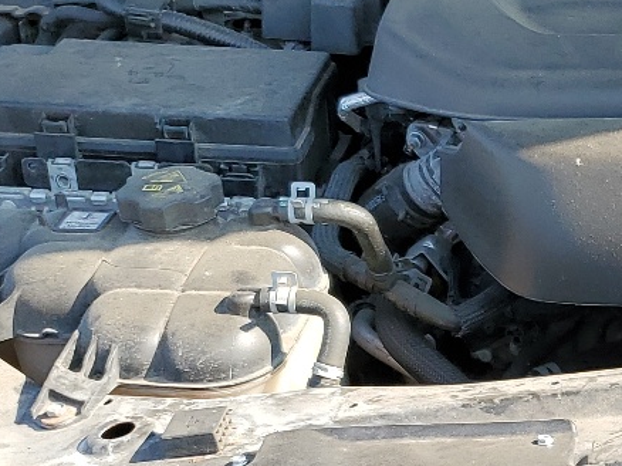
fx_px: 1706
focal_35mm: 95
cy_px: 456
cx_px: 814
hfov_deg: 19.1
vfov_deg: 15.3
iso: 50
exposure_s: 1/714
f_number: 1.5
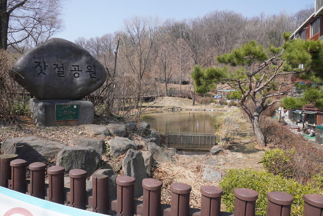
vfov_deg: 53.1
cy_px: 108
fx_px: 215
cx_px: 162
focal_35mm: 24
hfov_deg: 73.7
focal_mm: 16
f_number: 8
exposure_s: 1/160
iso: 100
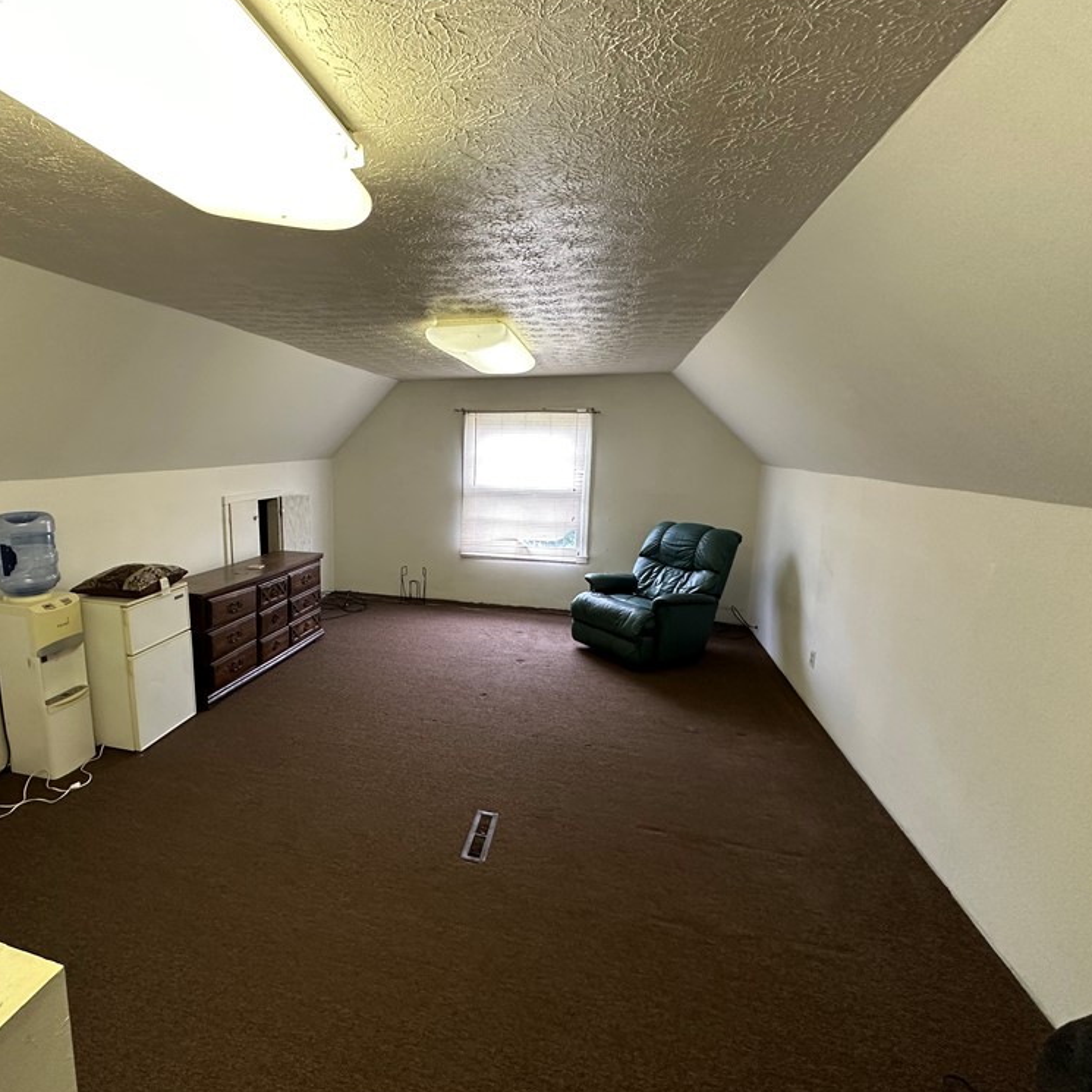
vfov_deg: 84.0
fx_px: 607
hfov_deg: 82.6
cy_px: 547
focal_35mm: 17
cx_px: 421
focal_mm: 2.22
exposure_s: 1/60
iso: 250
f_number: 2.2
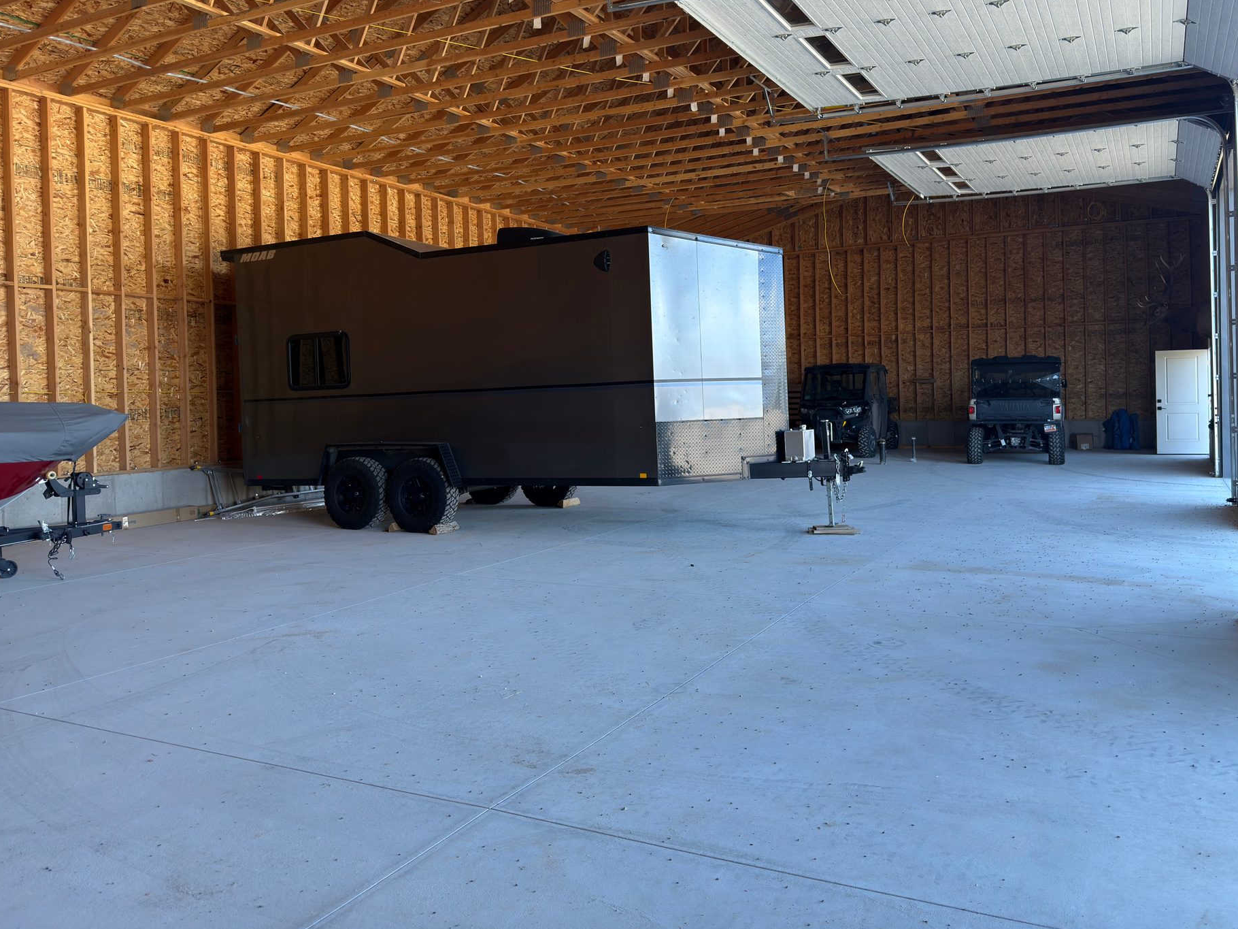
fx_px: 966
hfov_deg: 65.1
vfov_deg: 51.2
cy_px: 410
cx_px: 689
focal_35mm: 27
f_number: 1.78
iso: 50
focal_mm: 6.76
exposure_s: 1/139
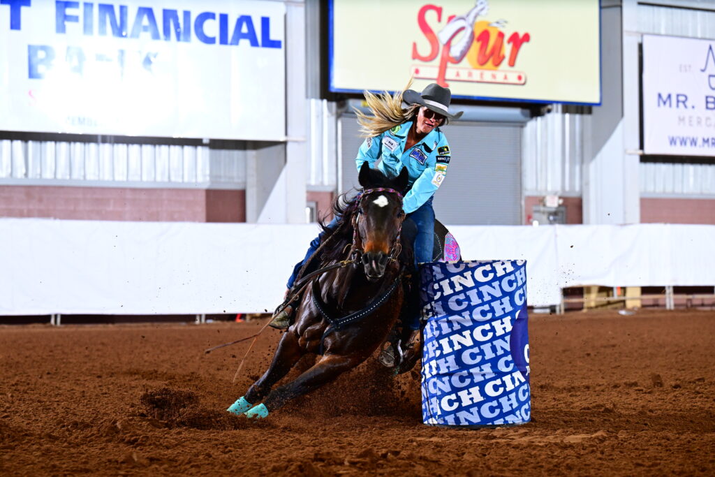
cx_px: 358
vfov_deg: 10.6
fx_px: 2582
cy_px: 238
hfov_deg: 15.8
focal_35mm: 130
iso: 2000
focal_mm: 130
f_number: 5
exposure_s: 1/200
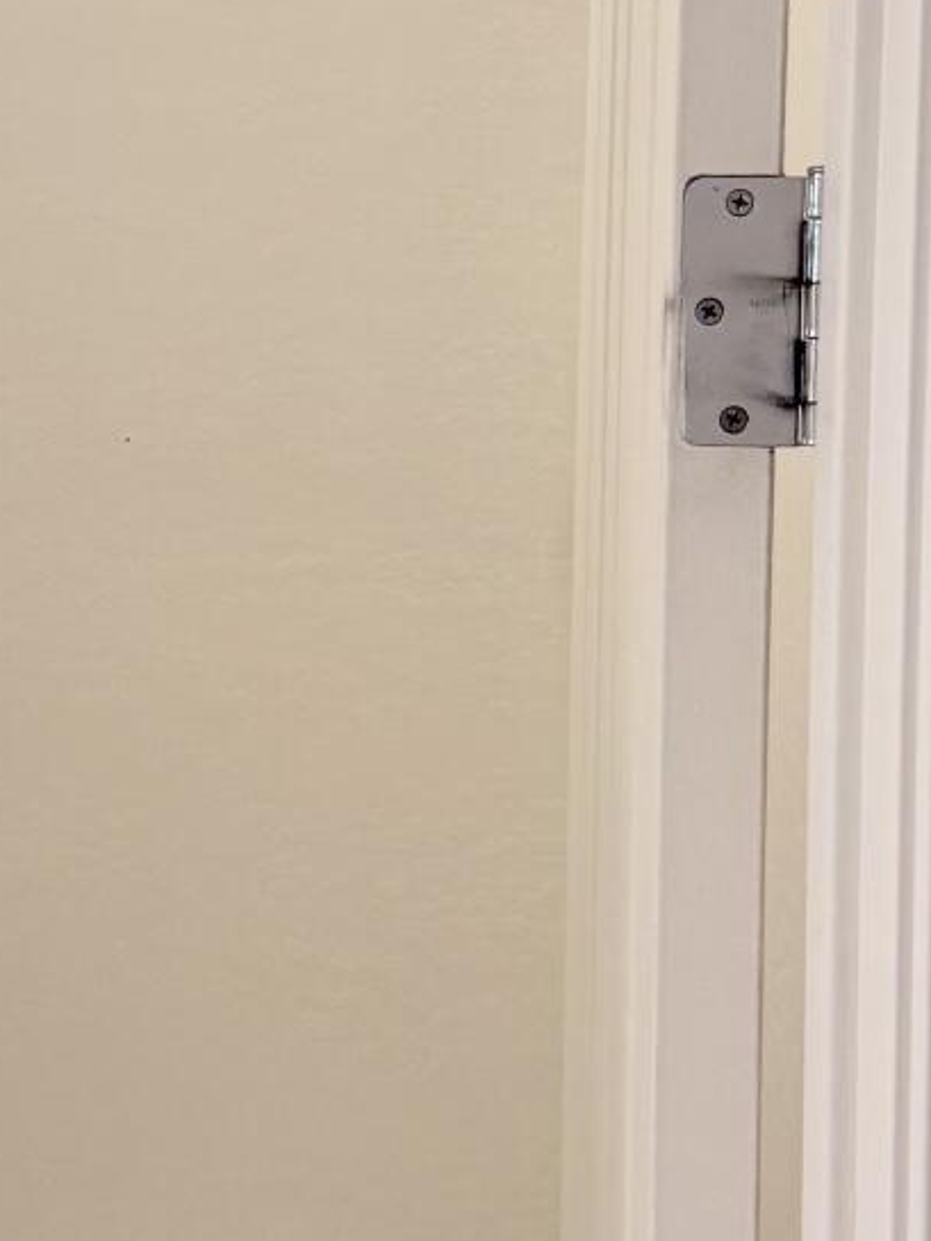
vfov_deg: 22.2
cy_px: 499
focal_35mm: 88
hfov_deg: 16.3
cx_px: -75
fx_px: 3154
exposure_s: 1/120
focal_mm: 6.76
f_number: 1.78
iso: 125
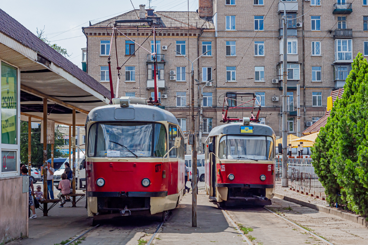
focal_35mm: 75
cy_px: 122
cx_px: 184
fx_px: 766
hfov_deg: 27.0
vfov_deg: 18.1
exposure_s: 1/2500
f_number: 5
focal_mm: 50
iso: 200
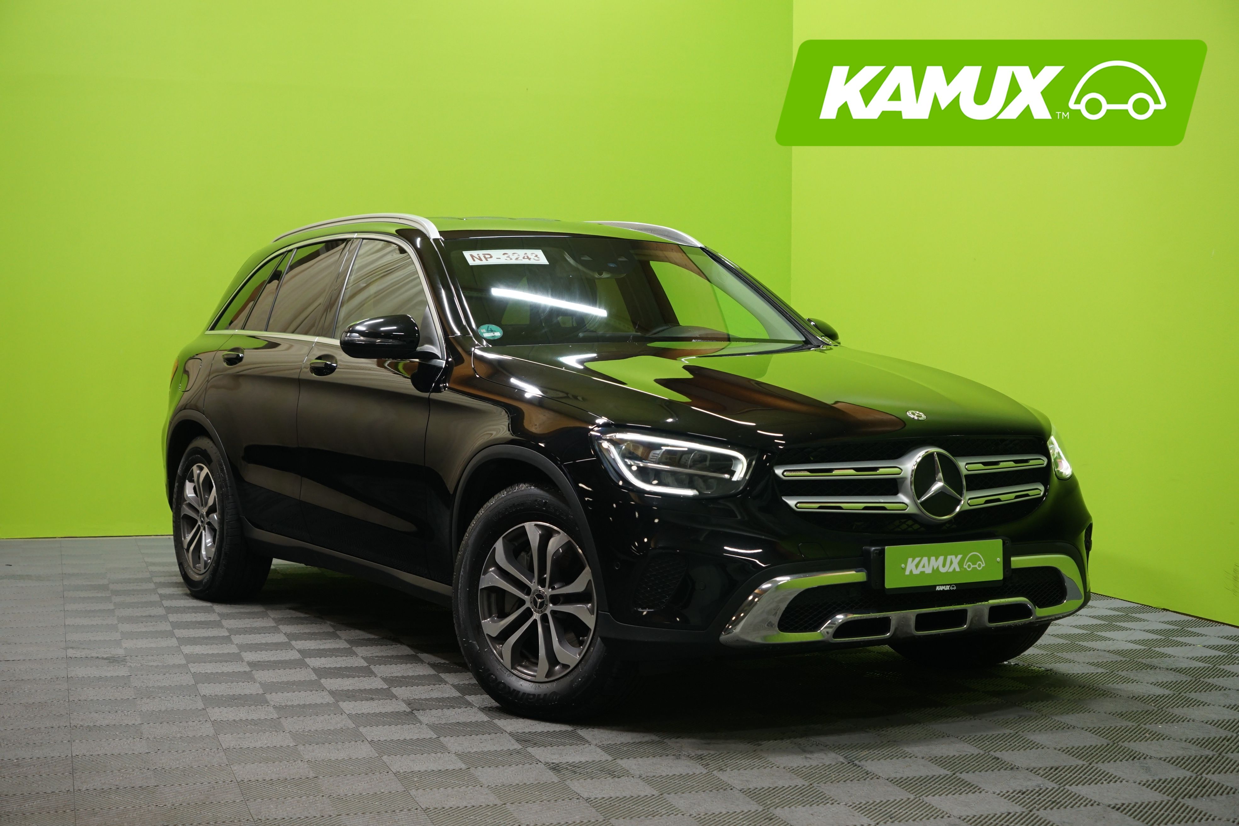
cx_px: 620
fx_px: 1824
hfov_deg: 37.5
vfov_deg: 25.5
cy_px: 413
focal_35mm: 53
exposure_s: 1/20
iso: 800
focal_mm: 53
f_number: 5.6
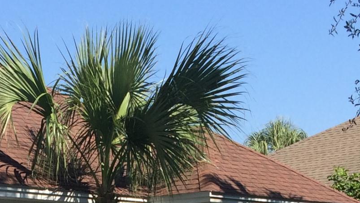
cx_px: 41
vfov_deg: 9.5
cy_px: 430
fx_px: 1127
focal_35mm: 118
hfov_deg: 17.9
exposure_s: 1/1244
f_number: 2.2
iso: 32
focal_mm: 4.15
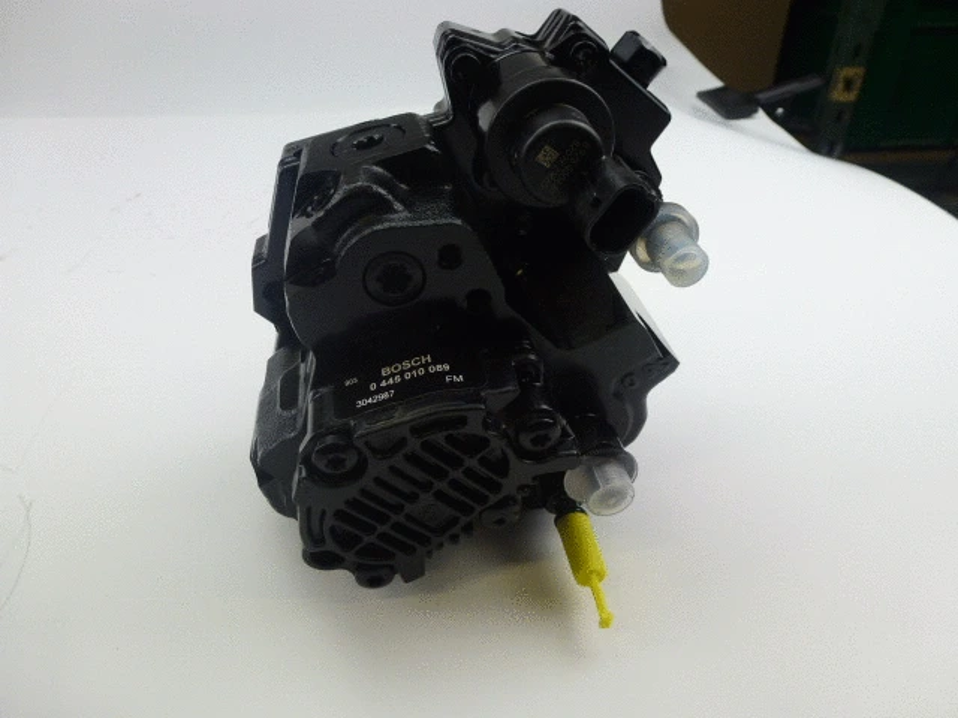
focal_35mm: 24
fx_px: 664
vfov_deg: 56.8
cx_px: 479
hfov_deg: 71.6
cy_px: 359
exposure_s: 1/60
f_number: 3.3
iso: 100
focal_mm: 4.3
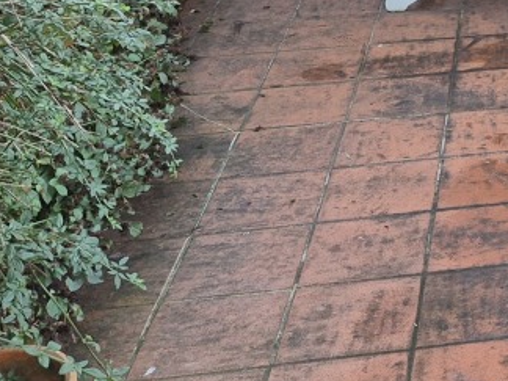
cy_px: -204
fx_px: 1335
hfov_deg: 18.6
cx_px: 796
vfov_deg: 15.0
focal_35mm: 91
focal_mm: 5.4
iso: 80
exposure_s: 1/100
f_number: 1.8
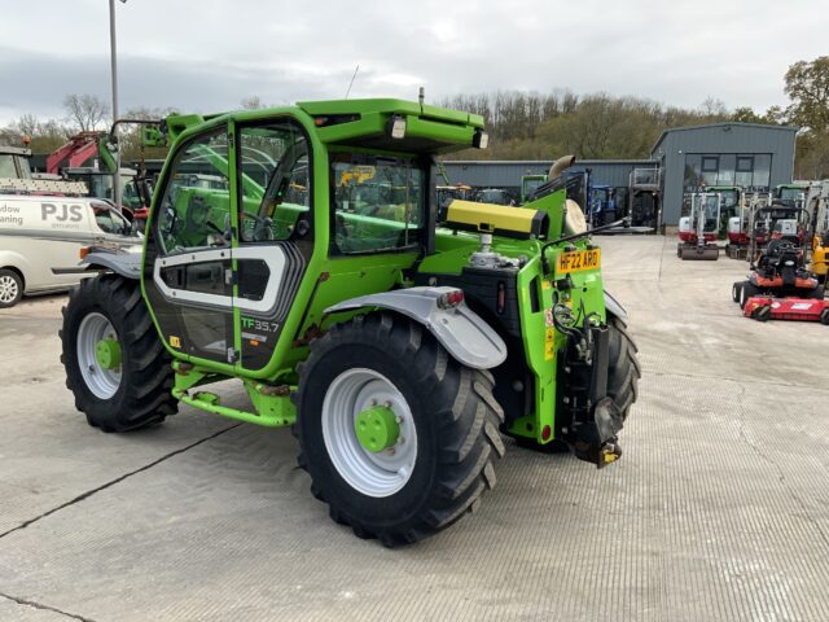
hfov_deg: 61.7
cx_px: 414
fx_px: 695
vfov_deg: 48.2
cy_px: 311
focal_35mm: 29
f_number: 1.8
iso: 16
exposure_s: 1/128
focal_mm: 3
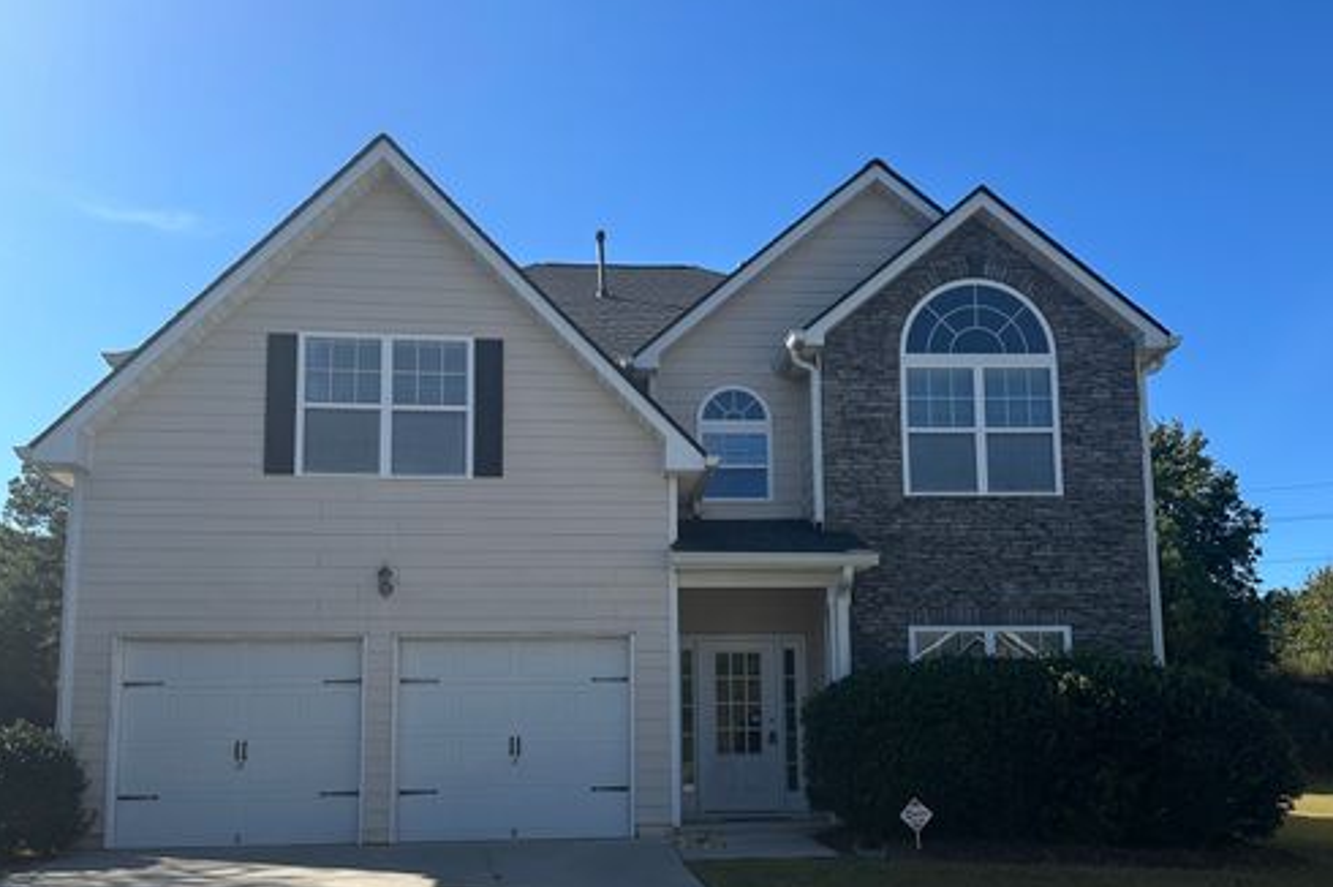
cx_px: 666
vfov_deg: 38.5
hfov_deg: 55.8
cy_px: 581
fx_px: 1258
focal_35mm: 34
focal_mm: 6.86
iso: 80
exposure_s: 1/4016
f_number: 1.78
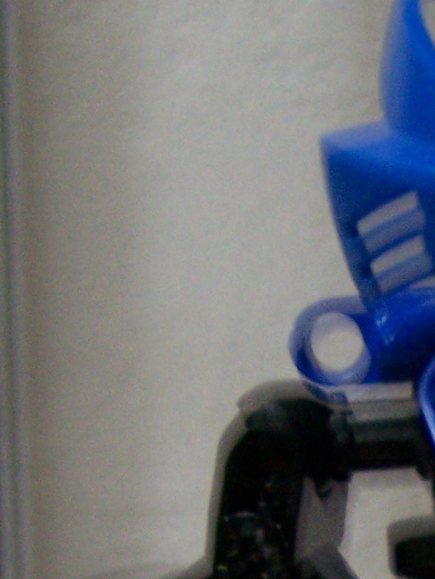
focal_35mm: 169
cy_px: 754
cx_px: 601
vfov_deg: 11.4
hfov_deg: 8.6
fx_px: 2831
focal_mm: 6.3
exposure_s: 1/8
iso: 160
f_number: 2.8
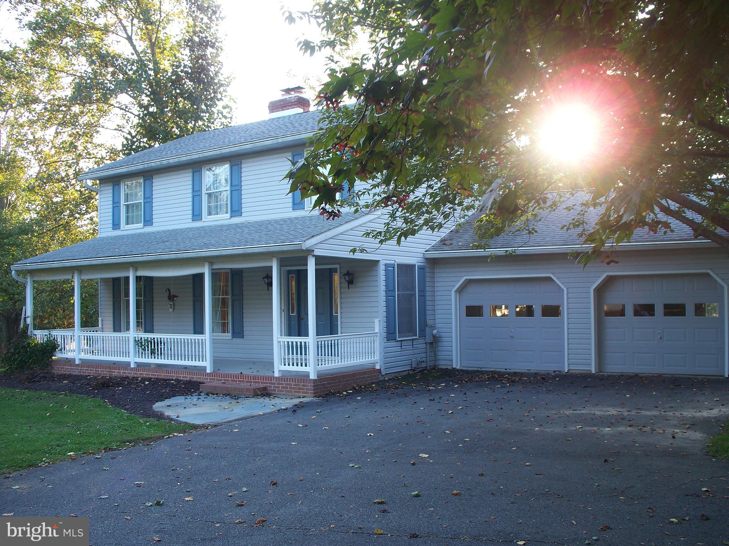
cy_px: 273
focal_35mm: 36
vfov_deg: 39.7
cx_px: 364
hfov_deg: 51.4
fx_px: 758
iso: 64
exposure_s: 1/60
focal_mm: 7.54
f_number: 2.8
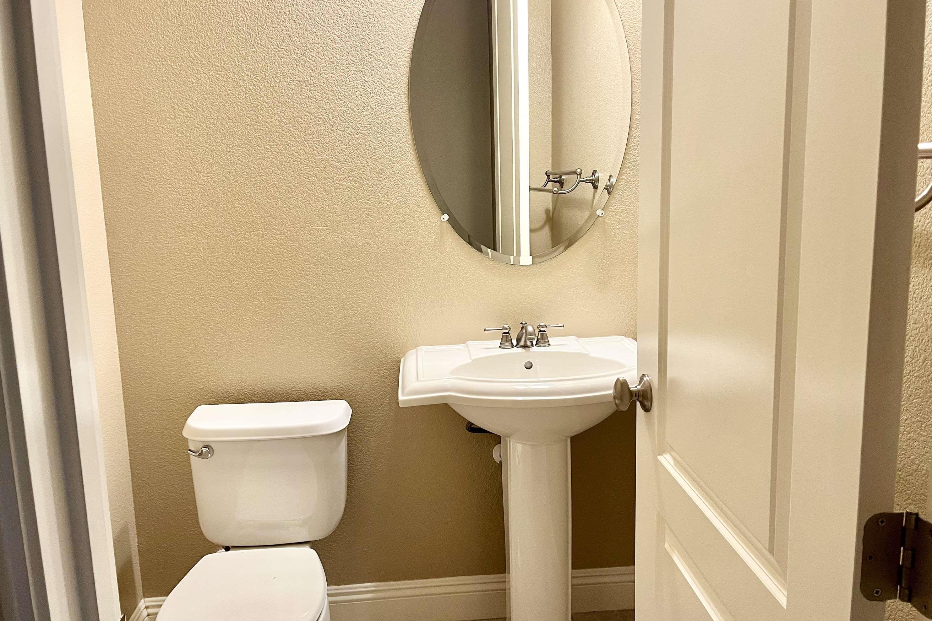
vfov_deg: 46.4
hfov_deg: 65.5
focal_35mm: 28
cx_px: 466
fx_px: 725
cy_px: 295
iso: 125
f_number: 1.6
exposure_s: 1/60
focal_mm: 5.1
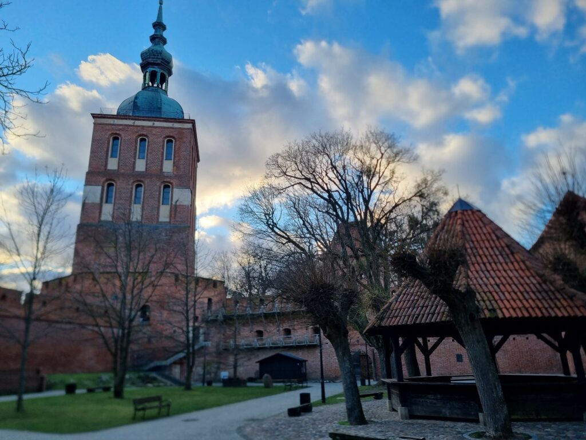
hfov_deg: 67.3
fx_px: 440
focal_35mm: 26
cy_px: 220
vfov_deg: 53.1
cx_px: 293
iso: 50
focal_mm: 5.4
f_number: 1.8
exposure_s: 1/612
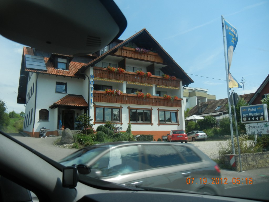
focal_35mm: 30
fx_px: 233
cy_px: 101
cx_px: 134
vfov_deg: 46.8
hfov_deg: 60.0
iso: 160
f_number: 7
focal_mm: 5.4
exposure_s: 1/291
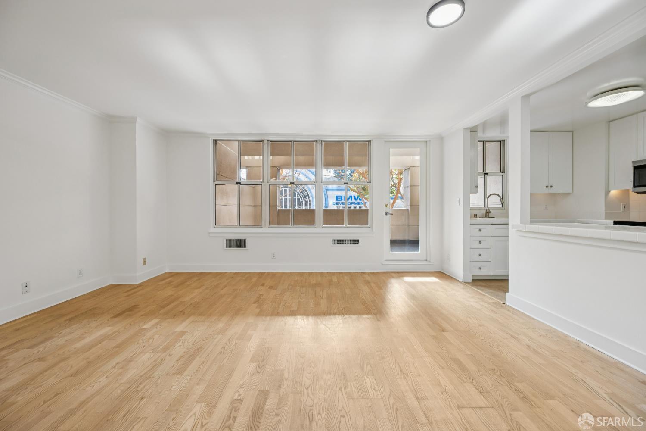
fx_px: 251
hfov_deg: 104.3
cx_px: 323
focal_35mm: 14
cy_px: 216
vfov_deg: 81.2
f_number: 6.3
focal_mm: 14
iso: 200
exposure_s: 1/40
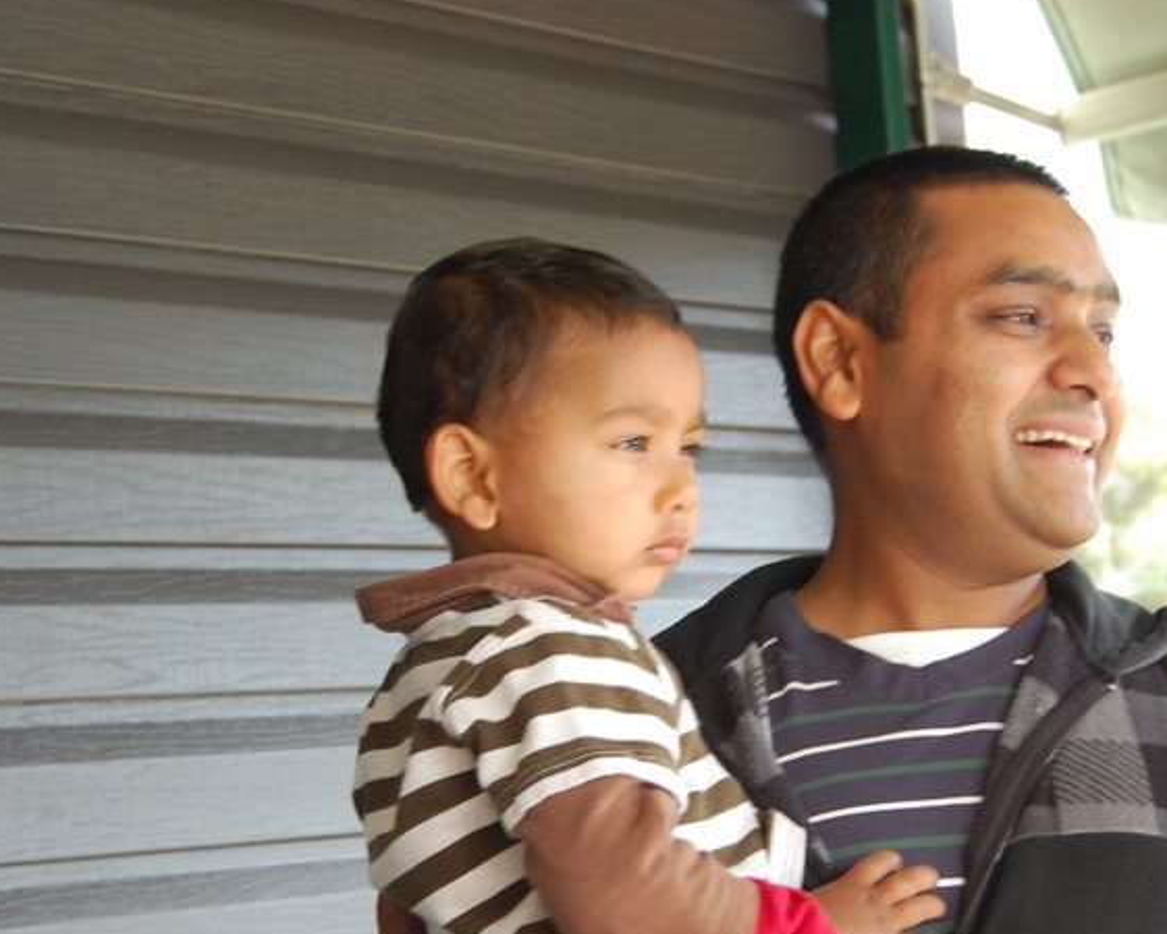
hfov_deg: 23.3
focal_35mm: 82
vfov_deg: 18.6
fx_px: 2833
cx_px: 621
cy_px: 692
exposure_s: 1/125
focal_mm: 32
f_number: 5.6
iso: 400
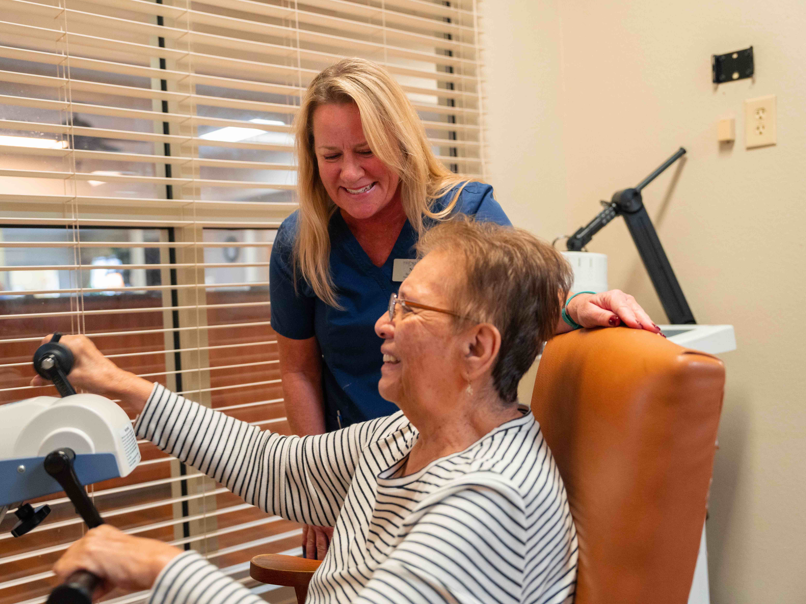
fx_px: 885
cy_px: 301
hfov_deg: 49.0
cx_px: 382
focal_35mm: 38
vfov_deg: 37.7
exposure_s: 1/125
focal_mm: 35
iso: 2000
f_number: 2.8
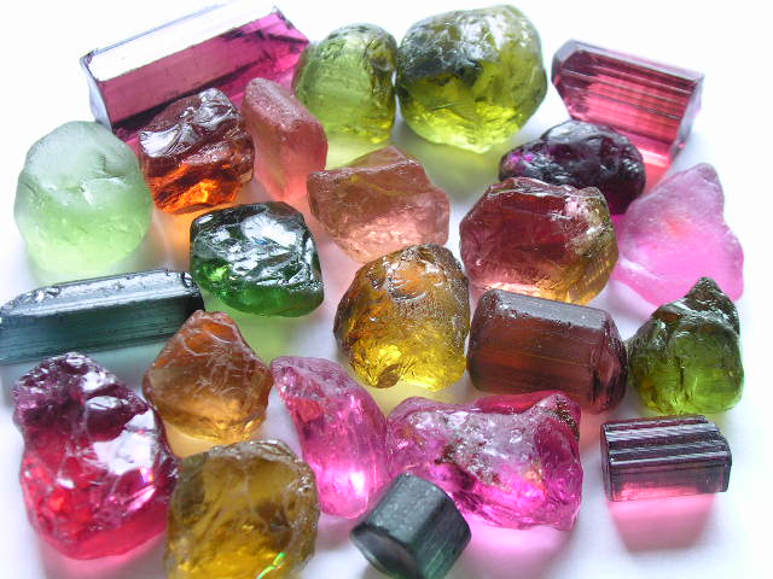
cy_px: 290
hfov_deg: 30.3
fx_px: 1429
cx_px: 386
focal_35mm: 64
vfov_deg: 22.9
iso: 100
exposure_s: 1/31.9
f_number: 3.5
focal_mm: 9.7
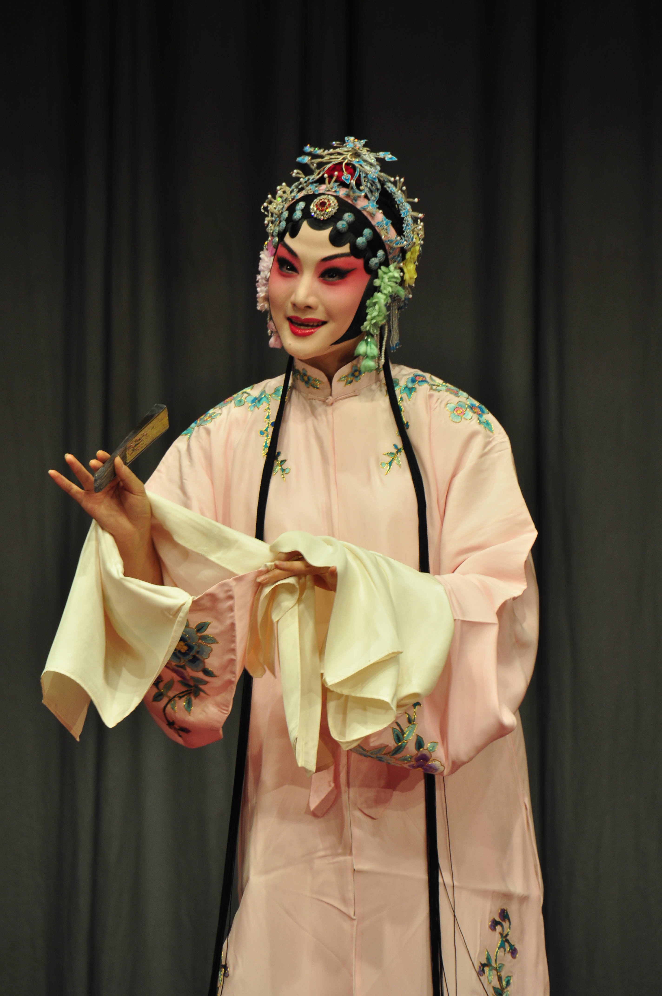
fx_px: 11199
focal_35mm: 405
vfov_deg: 5.1
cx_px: 331
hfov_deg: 3.4
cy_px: 498
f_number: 6.3
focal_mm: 270
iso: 320
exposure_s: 1/40
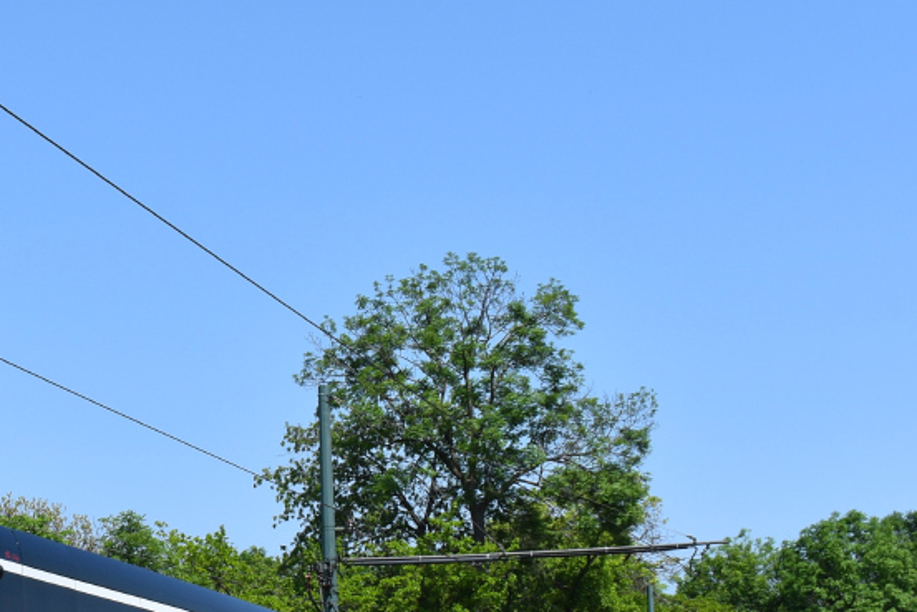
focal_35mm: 102
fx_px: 2603
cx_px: -2
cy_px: 464
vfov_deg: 13.4
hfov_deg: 19.4
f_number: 10
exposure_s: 1/400
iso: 200
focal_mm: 29
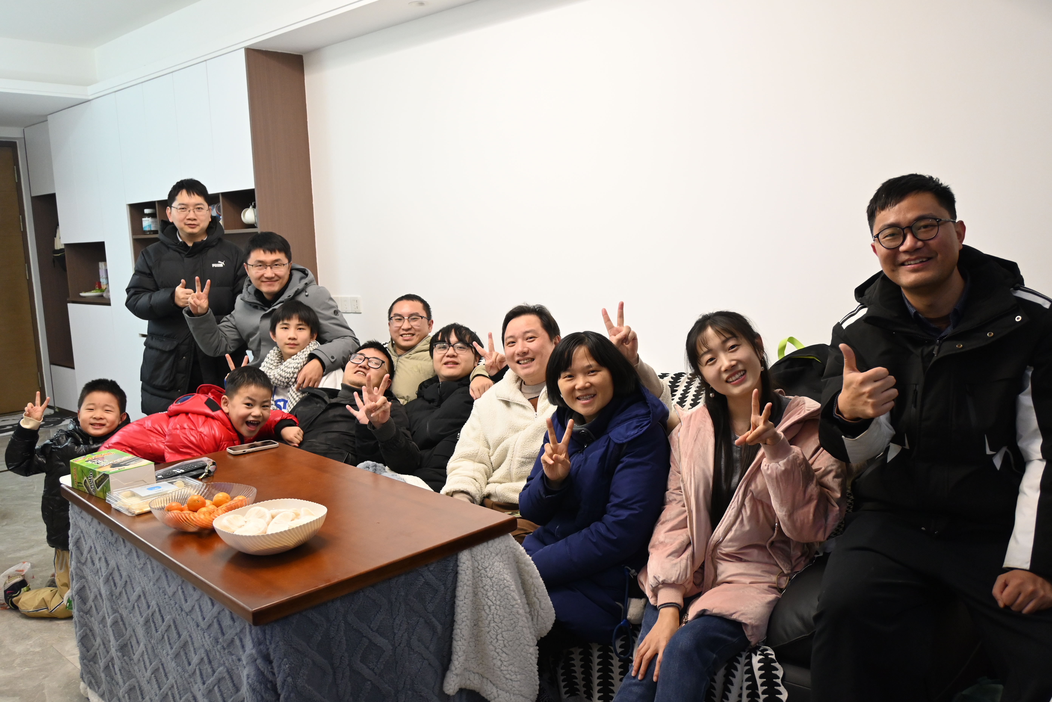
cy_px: 351
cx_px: 526
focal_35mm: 30
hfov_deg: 61.9
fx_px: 877
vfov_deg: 43.6
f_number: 3.8
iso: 1100
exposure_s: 1/125
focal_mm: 20
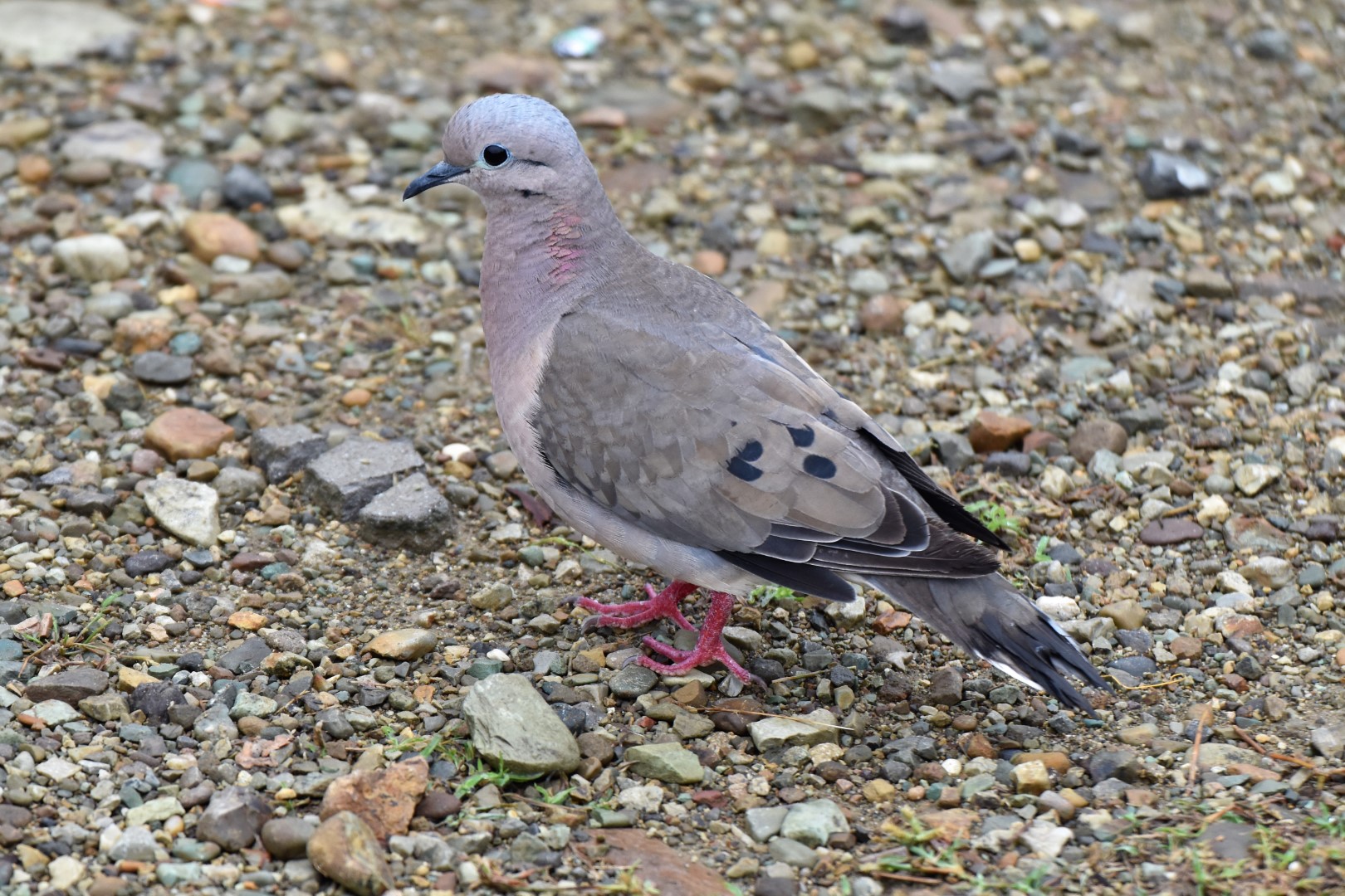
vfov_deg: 5.0
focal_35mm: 278
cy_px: 448
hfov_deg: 7.4
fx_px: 10367
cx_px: 672
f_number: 6.3
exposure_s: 1/640
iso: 640
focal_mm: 185
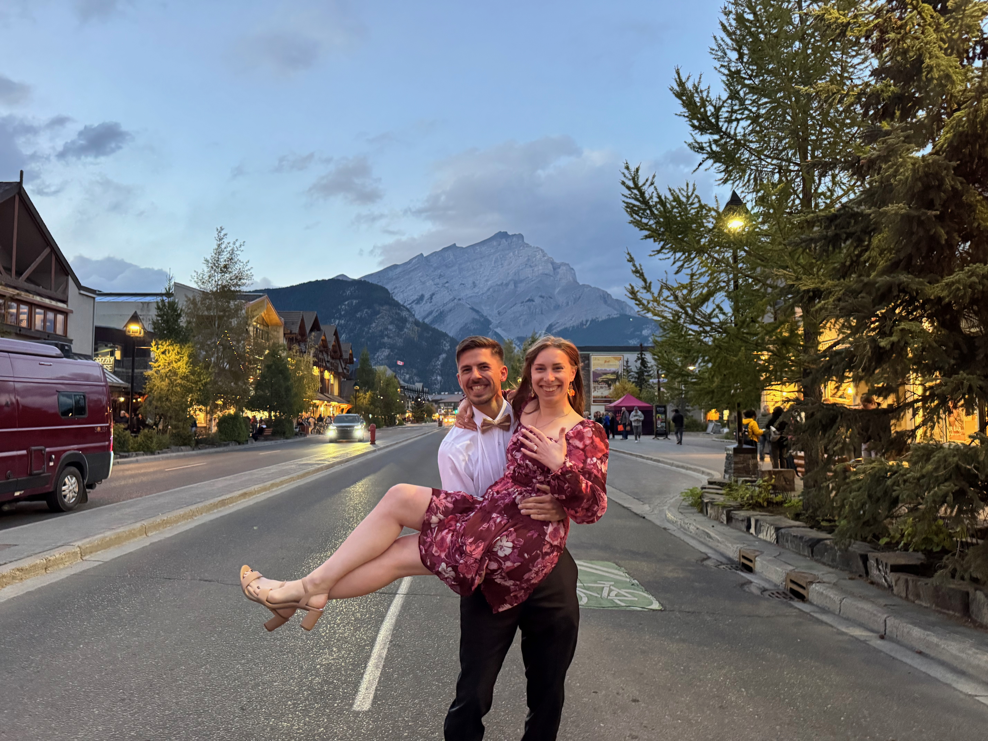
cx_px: 494
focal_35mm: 24
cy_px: 370
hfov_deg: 71.6
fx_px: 685
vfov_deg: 56.8
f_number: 1.78
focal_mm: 6.76
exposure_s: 1/60
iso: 640
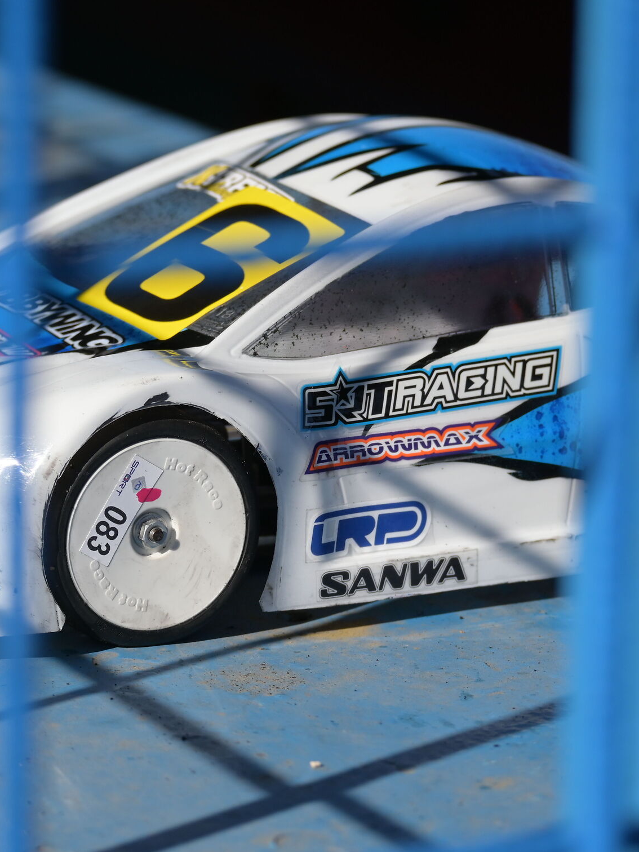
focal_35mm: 174
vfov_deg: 11.4
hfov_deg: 8.5
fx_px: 4283
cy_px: 434
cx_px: 340
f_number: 4.8
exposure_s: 1/2000
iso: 200
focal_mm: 76
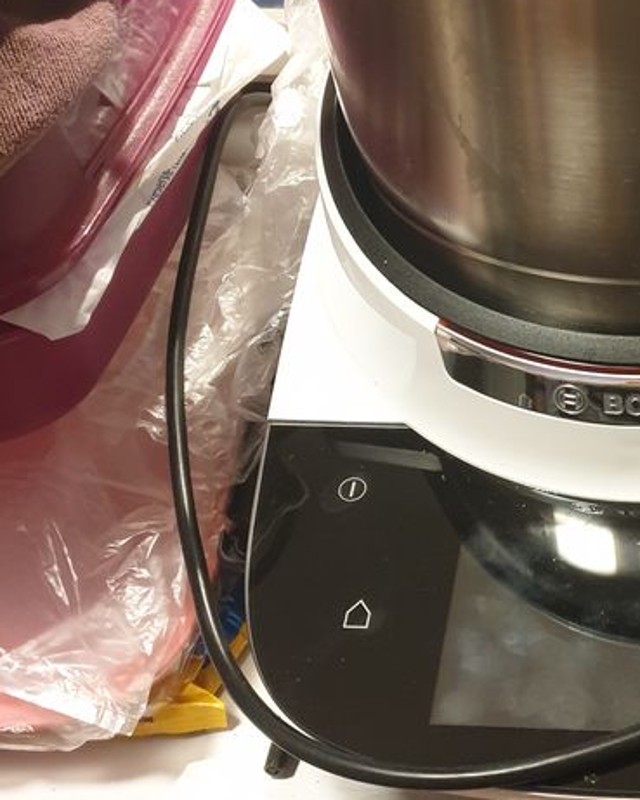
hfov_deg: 26.2
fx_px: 1302
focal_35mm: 55
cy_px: 371
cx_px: 637
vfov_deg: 34.1
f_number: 1.5
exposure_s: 1/50
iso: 400
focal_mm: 4.3
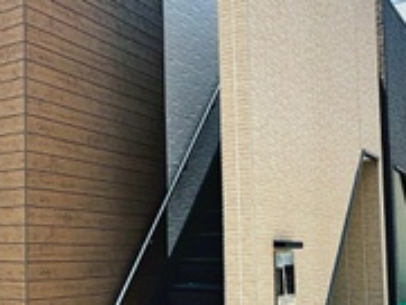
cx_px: -74
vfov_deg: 26.9
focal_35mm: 54
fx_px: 634
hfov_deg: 30.5
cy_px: 210
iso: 40
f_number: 2.2
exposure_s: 1/647
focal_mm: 2.22
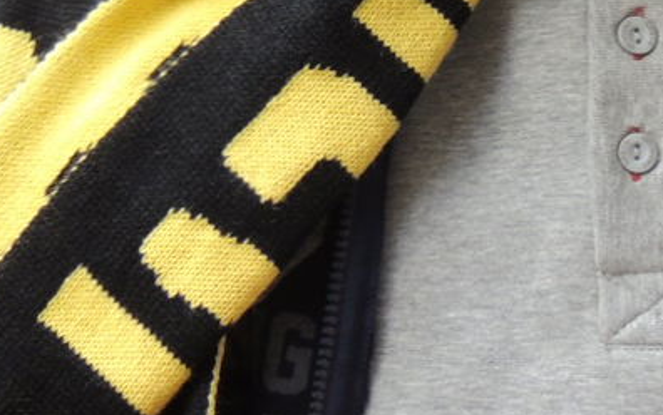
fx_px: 3182
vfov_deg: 7.3
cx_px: 561
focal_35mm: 176
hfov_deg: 11.8
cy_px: -197
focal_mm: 8.3
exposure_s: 1/100
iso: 100
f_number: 3.5
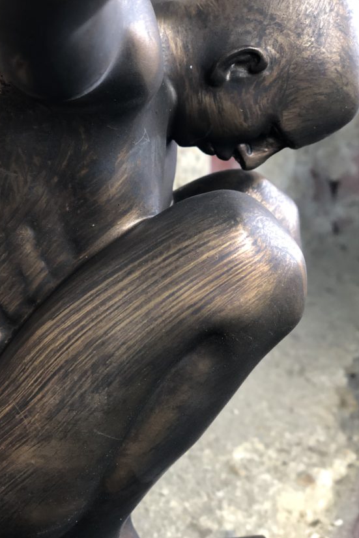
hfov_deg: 20.3
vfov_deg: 30.1
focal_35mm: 67
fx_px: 1003
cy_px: 270
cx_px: 151
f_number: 2.4
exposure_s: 1/50
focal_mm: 6
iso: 80
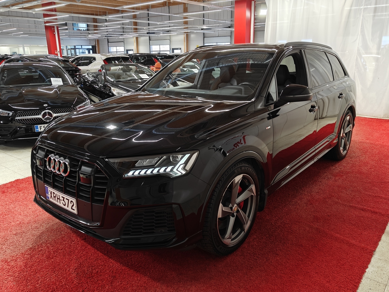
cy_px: 146
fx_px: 326
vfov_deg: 48.2
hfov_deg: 61.7
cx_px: 194
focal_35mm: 29
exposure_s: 1/48
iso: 64
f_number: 1.8
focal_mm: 5.59
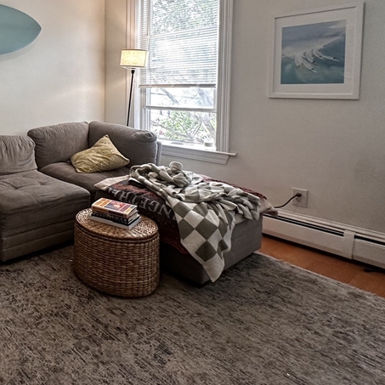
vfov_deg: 55.3
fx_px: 352
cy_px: 109
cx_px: -24
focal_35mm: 28
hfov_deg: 45.4
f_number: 2.2
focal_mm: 2.22
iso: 250
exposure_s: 1/120
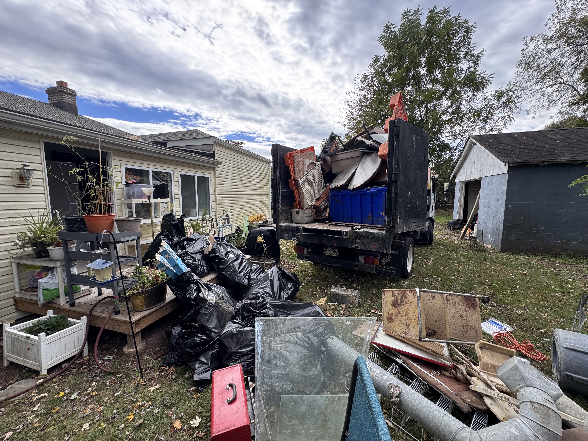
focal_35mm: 14
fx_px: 238
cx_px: 294
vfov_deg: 85.7
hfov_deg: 102.1
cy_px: 220
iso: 40
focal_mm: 2.22
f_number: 2.2
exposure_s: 1/459
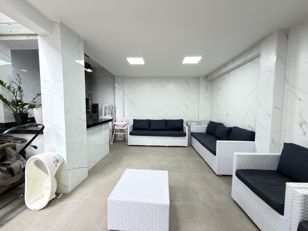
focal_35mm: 14
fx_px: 125
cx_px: 154
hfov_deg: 102.1
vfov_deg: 85.7
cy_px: 116
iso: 64
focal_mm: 2.22
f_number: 2.2
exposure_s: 1/40
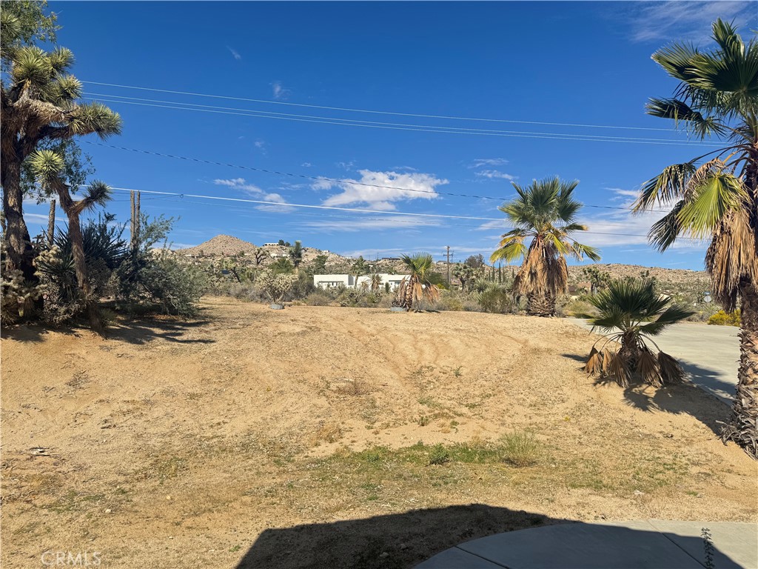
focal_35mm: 24
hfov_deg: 71.6
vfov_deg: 56.8
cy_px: 284
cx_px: 379
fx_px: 526
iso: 80
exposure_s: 1/5348
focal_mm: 6.76
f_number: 1.78
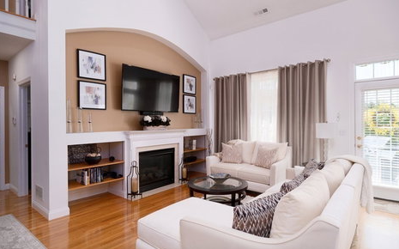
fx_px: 217
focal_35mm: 20
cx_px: 203
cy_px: 124
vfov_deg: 59.6
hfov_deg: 85.1
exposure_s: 1/250
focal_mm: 12.5
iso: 320
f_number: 7.1
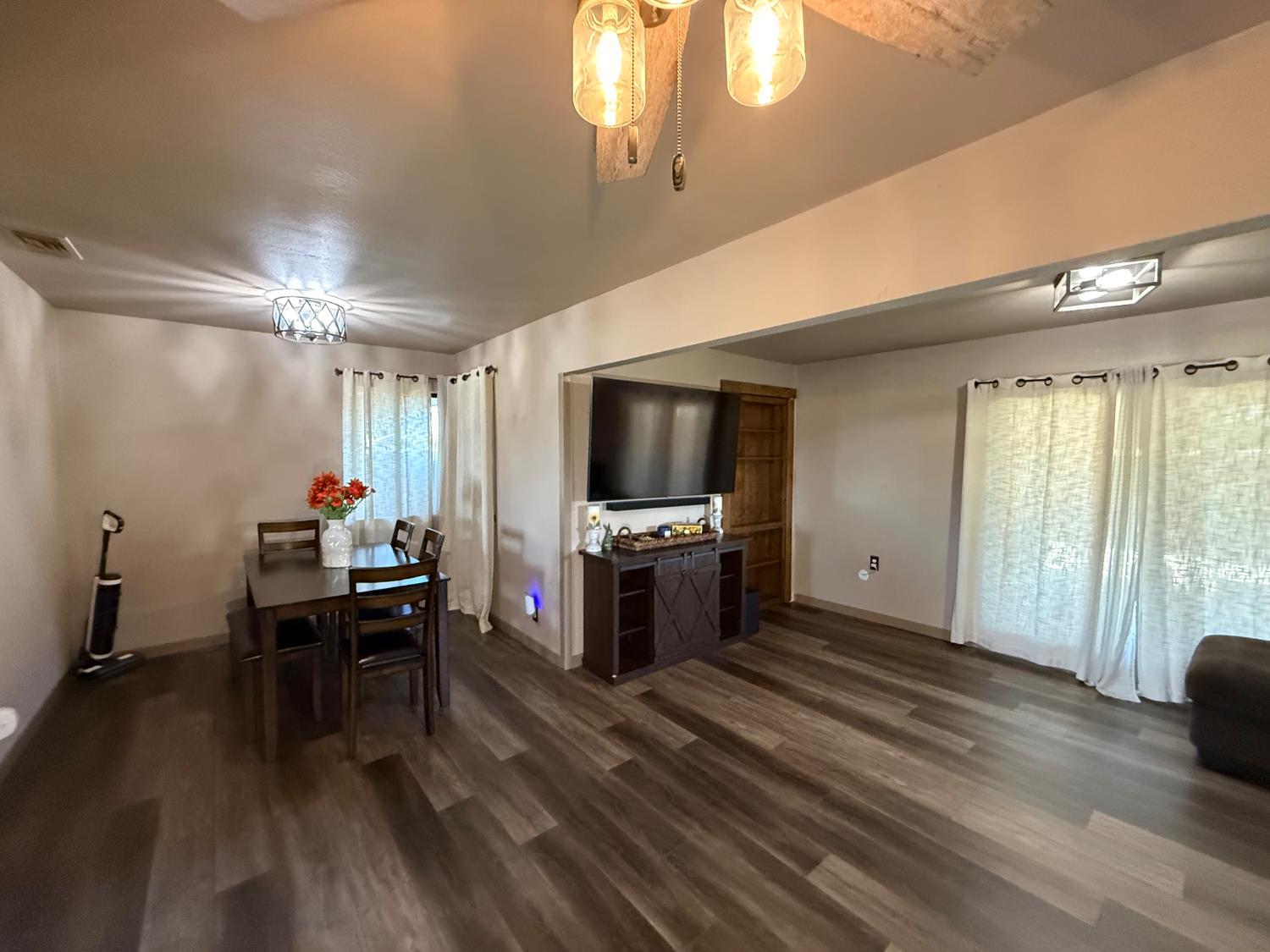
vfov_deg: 85.7
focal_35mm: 14
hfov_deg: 102.1
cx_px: 635
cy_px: 476
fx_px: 514
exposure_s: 1/60
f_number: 2.2
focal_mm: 2.22
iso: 800
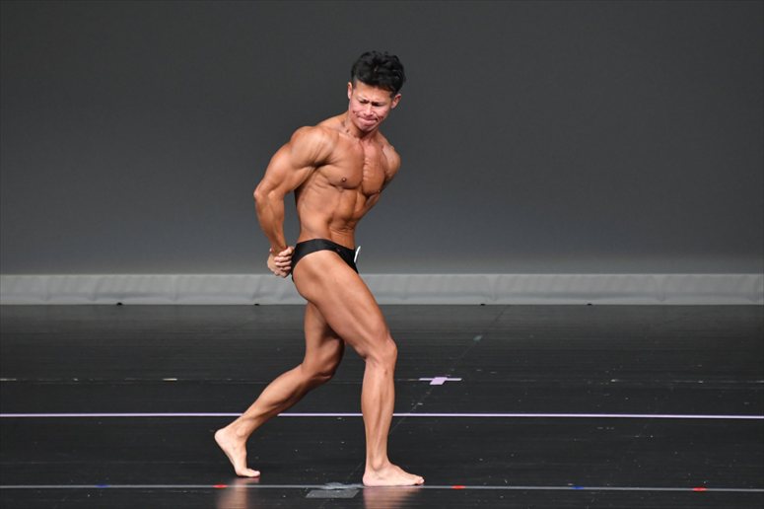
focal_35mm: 375
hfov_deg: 5.5
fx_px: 7955
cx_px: 382
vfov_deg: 3.7
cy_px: 254
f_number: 5.6
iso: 4000
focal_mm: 250
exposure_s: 1/400
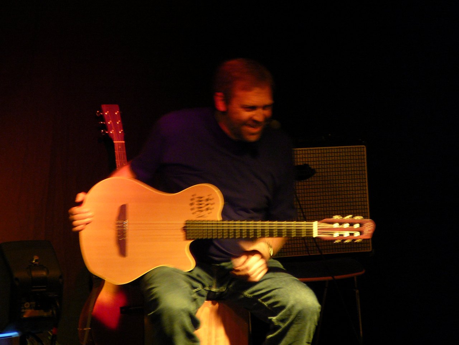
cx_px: 230
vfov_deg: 8.4
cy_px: 172
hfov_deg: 11.2
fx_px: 2347
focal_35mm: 177
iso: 200
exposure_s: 1/8
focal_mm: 26.3
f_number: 4
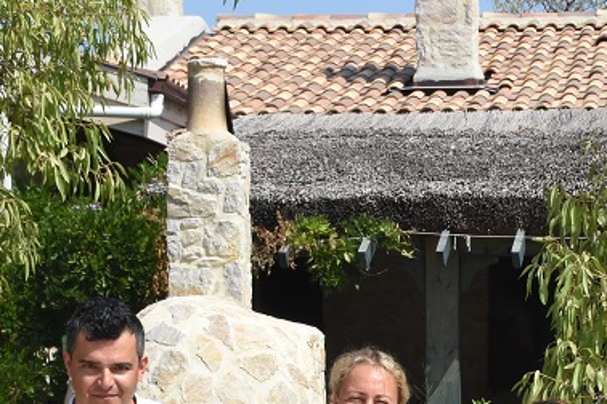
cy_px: 508
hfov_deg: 15.7
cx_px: 549
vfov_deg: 10.5
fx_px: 2168
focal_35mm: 129
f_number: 11
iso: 400
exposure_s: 1/500
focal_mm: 27
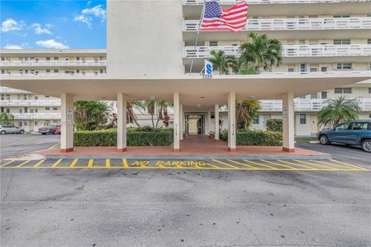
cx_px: 186
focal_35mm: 14
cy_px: 124
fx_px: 144
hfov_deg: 104.3
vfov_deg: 81.2
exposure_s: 1/200
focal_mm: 14
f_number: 9
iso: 400
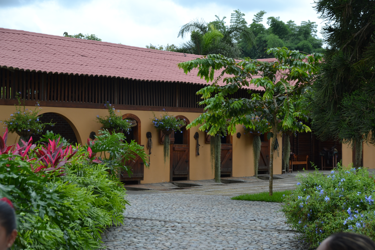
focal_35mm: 93
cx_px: 188
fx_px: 969
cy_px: 125
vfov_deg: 14.7
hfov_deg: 21.9
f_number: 7.1
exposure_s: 1/200
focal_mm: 62
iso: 100
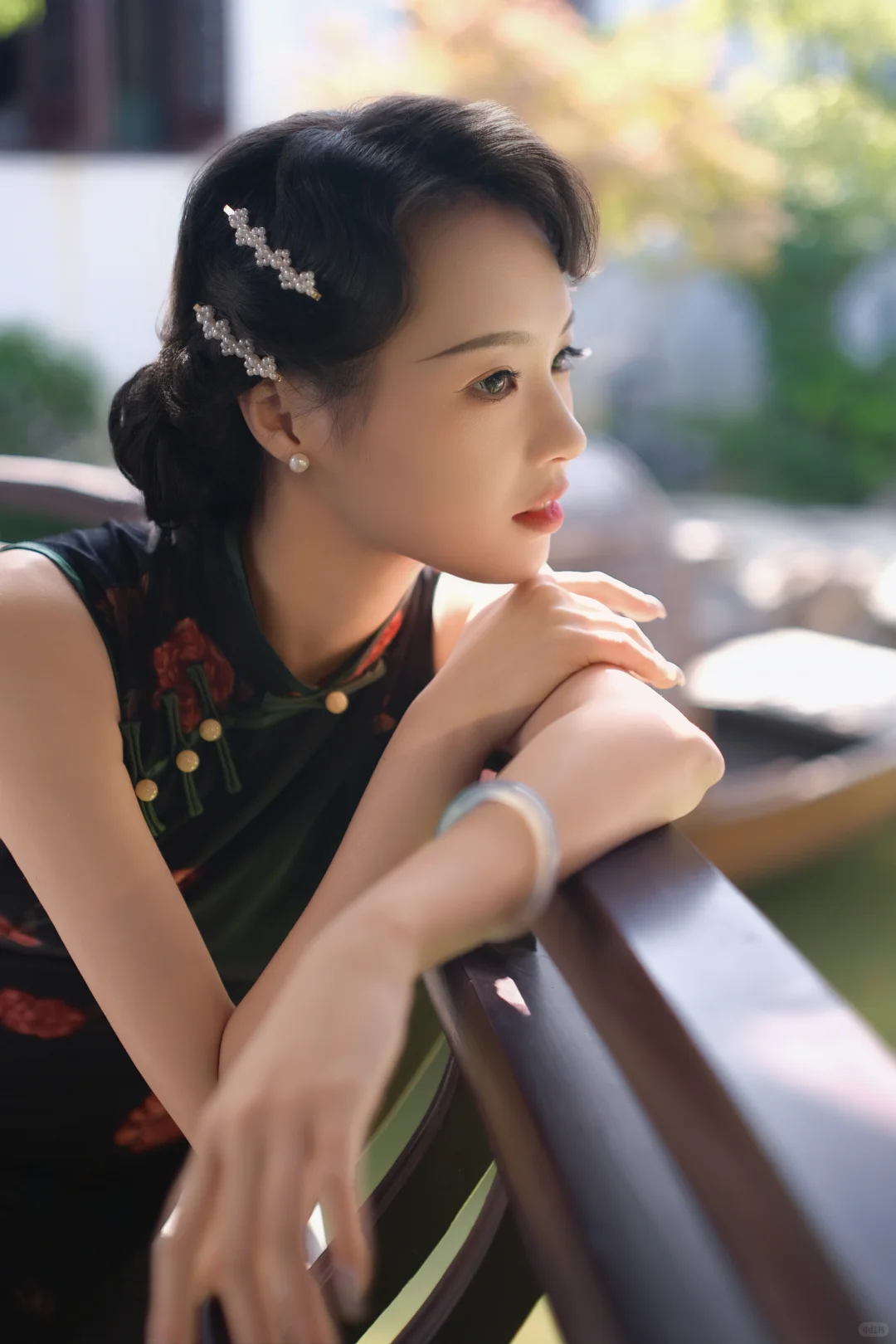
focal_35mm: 50
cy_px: 672
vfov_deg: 39.6
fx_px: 1867
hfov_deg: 27.0
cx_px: 448
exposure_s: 1/500
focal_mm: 33
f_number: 1.4
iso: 400
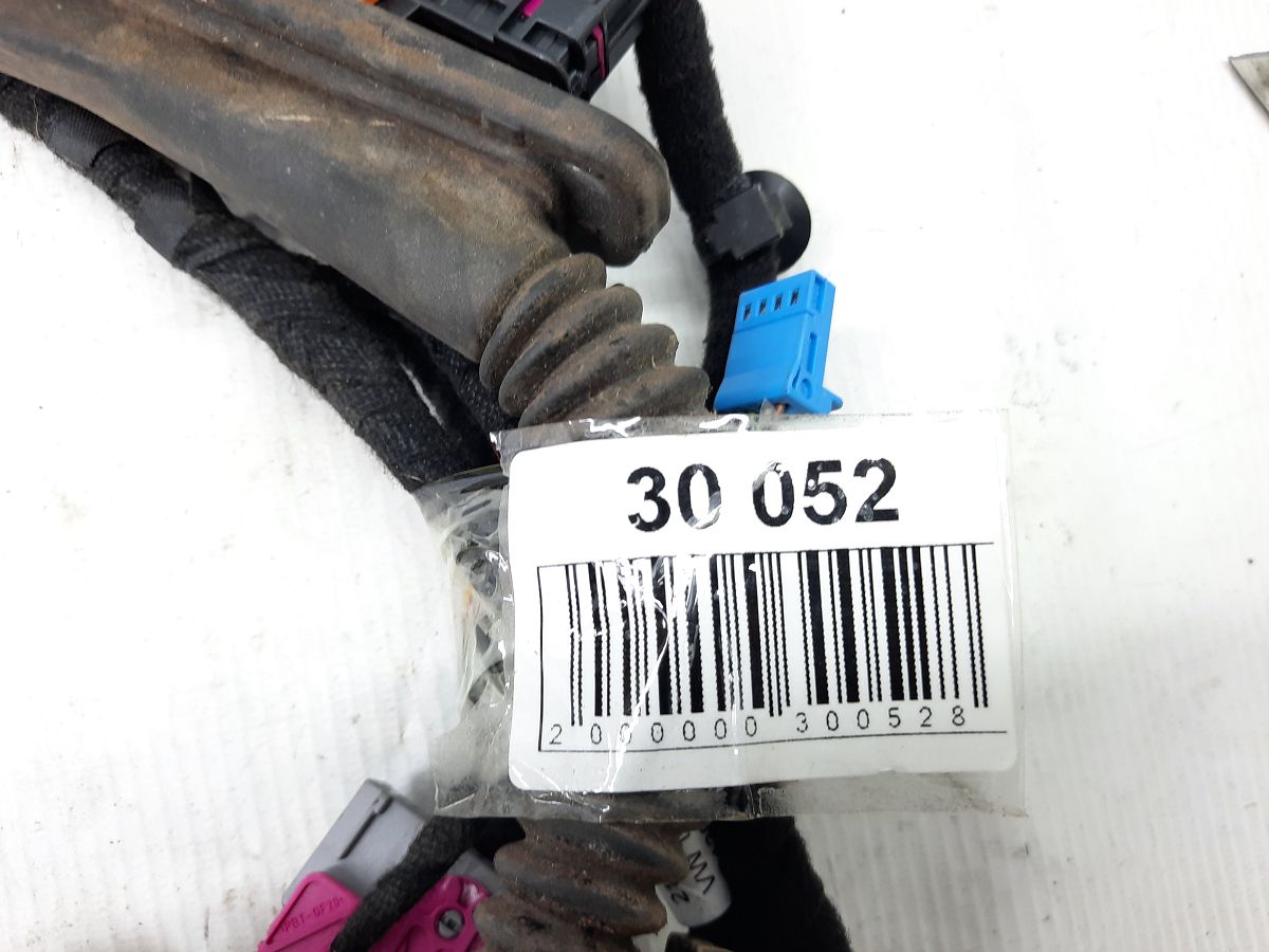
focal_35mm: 25
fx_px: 916
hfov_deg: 69.4
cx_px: 634
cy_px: 476
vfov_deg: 54.9
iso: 125
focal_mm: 4.6
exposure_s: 1/50
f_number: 2
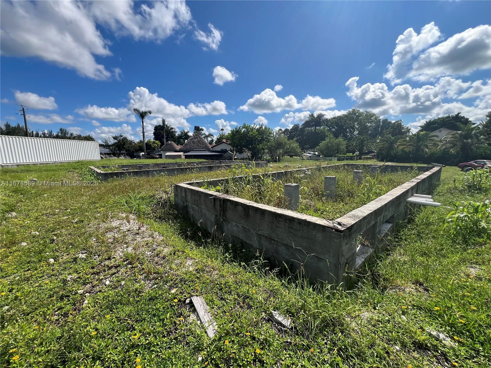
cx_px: 246
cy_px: 184
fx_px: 184
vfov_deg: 89.9
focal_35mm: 13
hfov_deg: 106.2
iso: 32
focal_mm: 1.57
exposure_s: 1/1647
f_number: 1.8
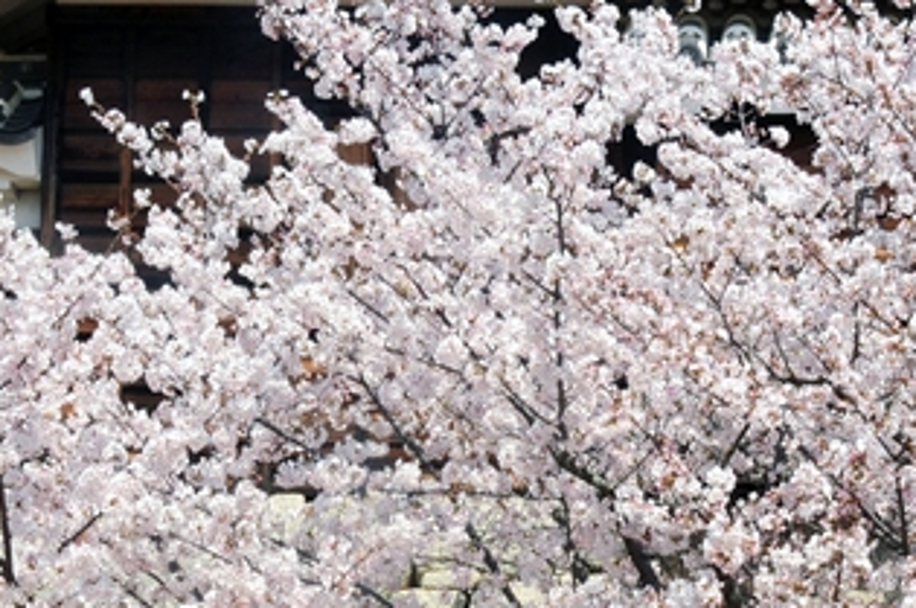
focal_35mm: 137
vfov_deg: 10.0
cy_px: 281
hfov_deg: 14.9
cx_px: 675
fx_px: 3481
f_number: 22
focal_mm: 36
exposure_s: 1/125
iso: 400
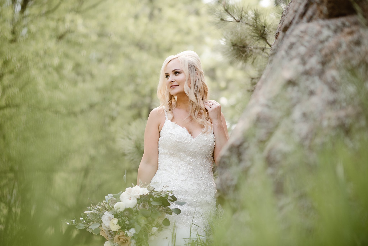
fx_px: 869
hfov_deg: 23.9
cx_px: 184
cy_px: 123
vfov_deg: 16.1
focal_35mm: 85
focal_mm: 85
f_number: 2.2
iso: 100
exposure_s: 1/250
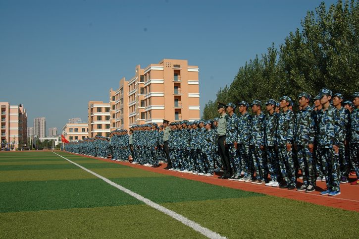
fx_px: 837
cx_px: 180
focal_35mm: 84
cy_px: 120
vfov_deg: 16.2
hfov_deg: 24.2
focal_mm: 56
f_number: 11
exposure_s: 1/500
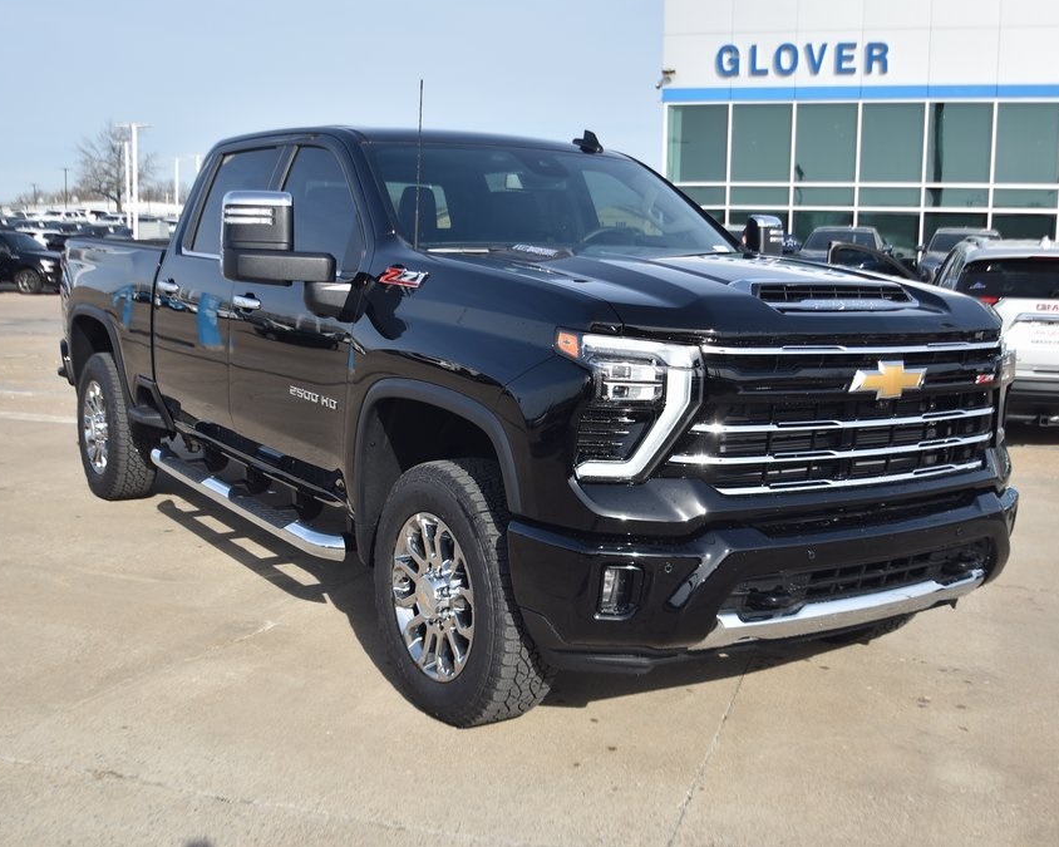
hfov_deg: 44.8
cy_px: 420
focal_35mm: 41
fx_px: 1285
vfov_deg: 36.5
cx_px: 545
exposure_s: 1/640
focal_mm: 24
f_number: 4.5
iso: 100
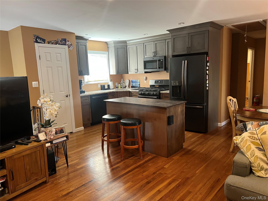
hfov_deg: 67.3
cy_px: 100
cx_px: 134
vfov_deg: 53.1
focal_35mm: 26
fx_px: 201
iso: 500
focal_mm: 5.7
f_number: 1.5
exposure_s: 1/60
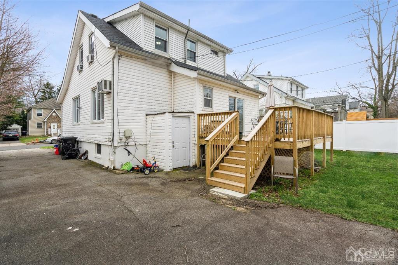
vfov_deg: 70.4
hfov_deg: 93.3
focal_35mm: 17
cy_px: 132
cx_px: 199
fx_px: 188
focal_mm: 17
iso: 80
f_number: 11
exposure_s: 1/40
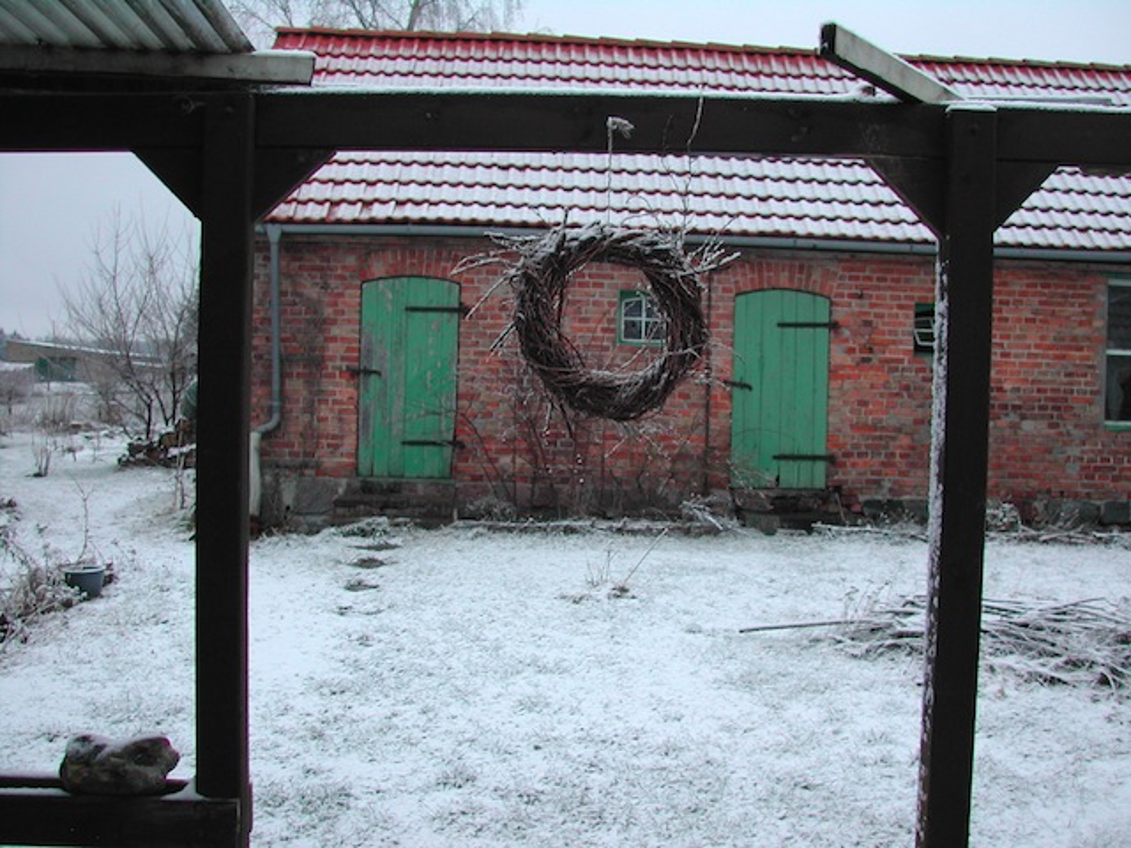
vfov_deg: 37.7
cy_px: 424
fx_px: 1242
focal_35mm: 38
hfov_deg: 49.0
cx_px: 566
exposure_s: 1/37.5
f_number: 2.8
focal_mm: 8
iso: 100
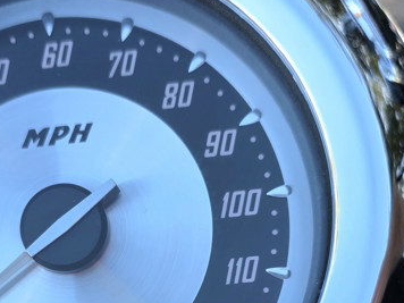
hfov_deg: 27.9
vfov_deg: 20.2
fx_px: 805
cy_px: 350
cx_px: 124
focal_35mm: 69
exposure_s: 1/370
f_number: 1.7
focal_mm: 6.3
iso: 40
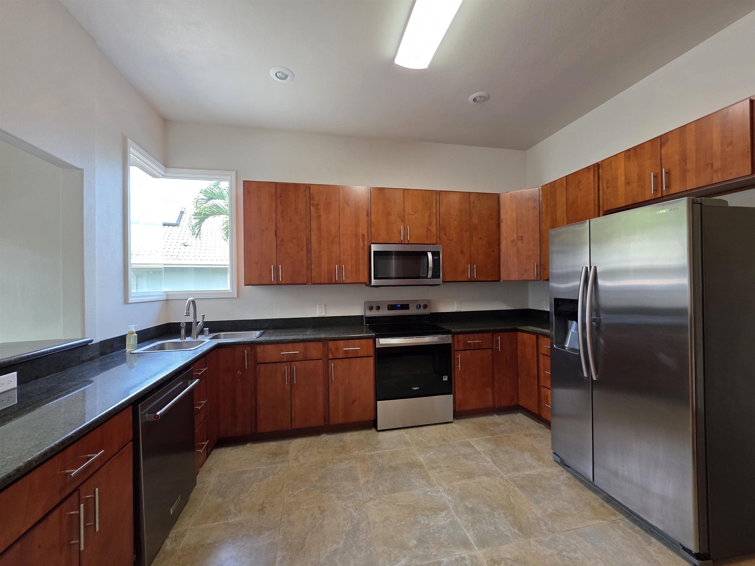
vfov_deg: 89.9
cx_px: 378
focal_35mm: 13
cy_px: 283
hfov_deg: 106.2
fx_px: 284
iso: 125
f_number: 1.9
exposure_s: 1/120
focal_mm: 2.2
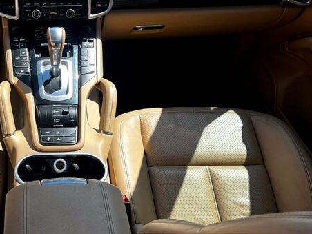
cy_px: 95
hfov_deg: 39.0
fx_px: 415
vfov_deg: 31.4
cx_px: 46
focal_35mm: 46
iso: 50
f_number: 1.6
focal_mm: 5.1
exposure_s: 1/1163
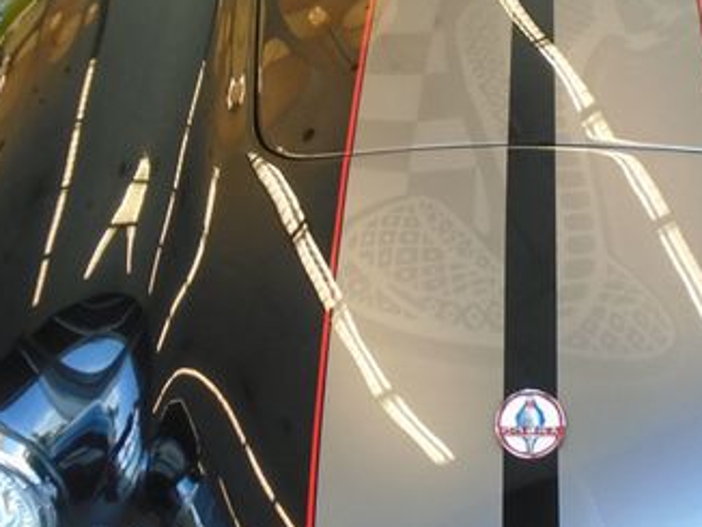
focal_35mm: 51
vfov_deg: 28.5
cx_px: 538
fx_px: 1035
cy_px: 196
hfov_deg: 36.5
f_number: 3.2
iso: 160
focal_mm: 4.6
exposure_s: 1/30
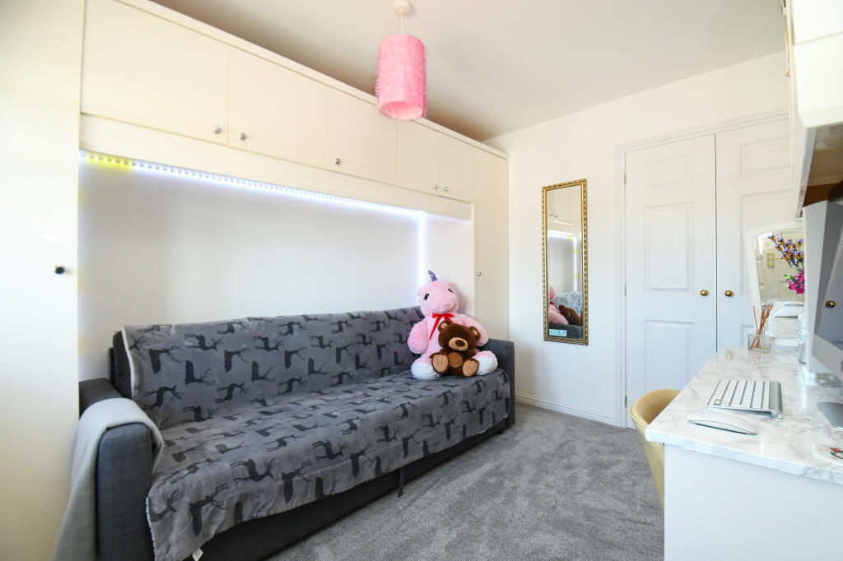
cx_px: 422
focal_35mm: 15
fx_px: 351
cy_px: 280
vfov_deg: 77.3
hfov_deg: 100.4
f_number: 8
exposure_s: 1/10
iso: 320
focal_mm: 10
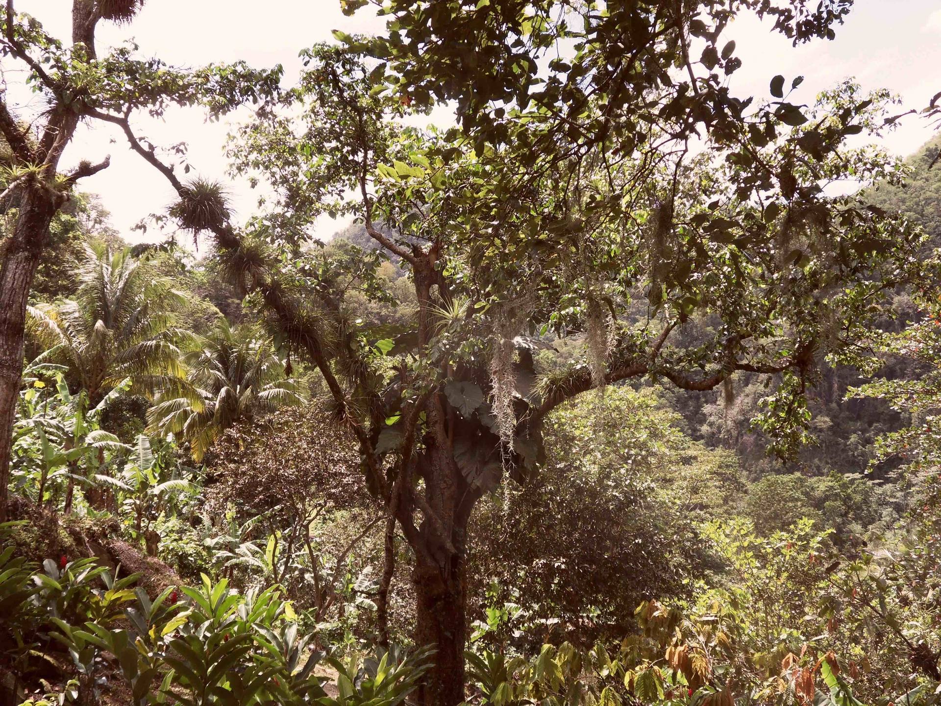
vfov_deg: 32.2
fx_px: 1223
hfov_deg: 42.1
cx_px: 470
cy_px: 353
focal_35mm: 45
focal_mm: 7.9
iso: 80
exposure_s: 1/350
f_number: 4.2
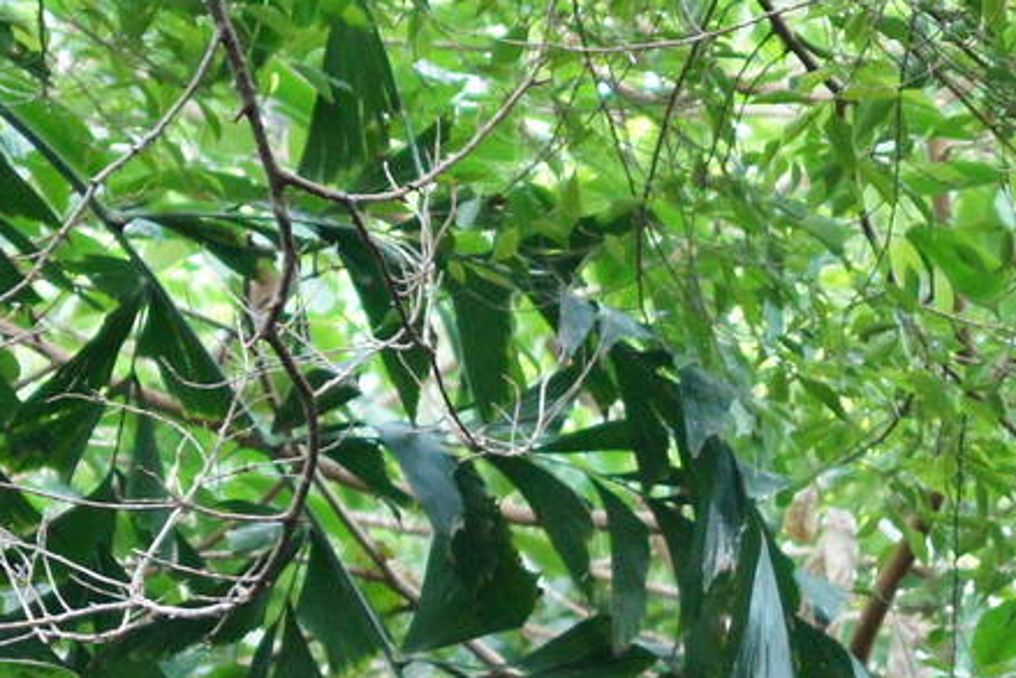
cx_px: 792
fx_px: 8492
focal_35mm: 301
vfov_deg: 4.6
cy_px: 526
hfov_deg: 6.8
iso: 1600
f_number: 5.6
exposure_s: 1/50
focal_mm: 55
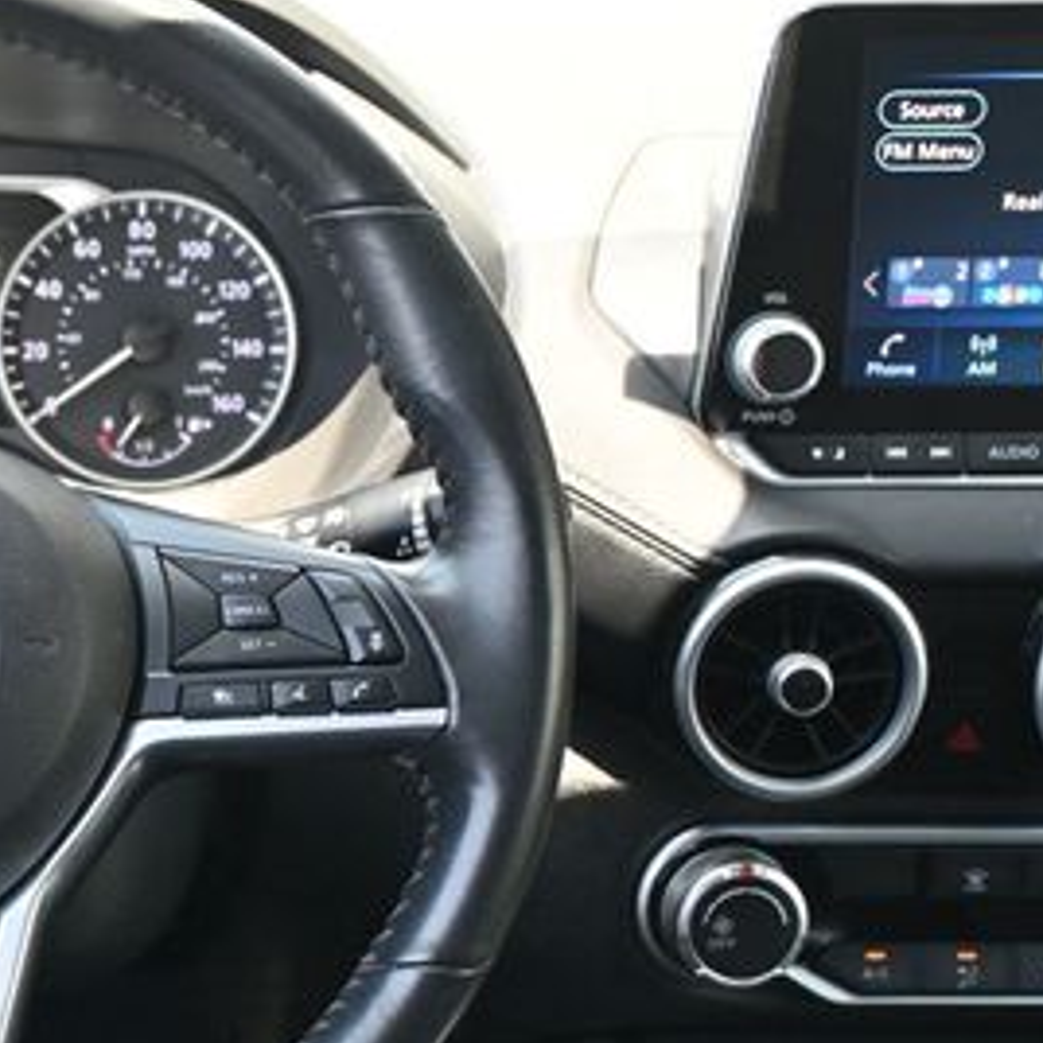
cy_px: 603
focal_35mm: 81
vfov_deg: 21.5
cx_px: -132
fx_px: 2745
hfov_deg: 20.4
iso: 900
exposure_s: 1/125
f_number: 4.5
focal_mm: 26.5
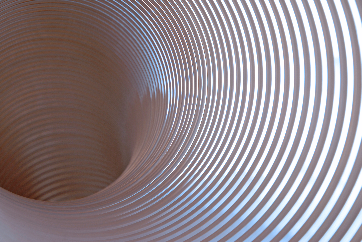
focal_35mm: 82
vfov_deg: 16.6
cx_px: 181
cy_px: 121
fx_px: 831
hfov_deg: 24.6
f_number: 4.5
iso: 100
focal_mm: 55
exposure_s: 1/125
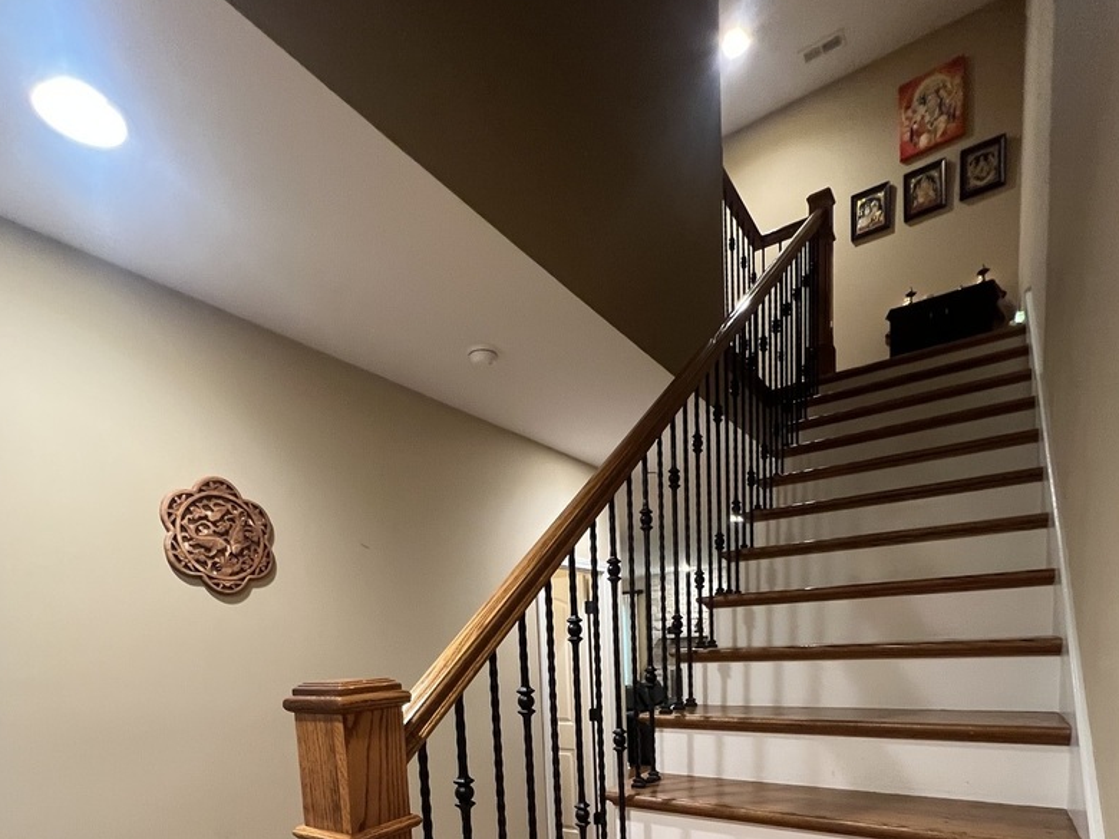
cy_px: 710
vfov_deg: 63.2
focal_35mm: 18
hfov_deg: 87.8
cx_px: 565
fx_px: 582
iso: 500
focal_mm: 1.57
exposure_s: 1/60
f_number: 1.8
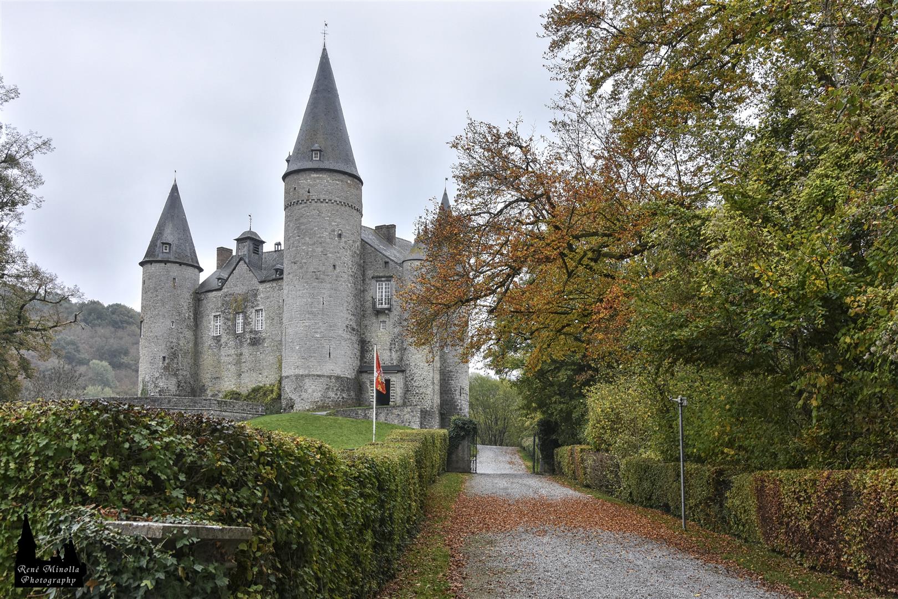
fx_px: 973
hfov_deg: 49.6
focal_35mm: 39
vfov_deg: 34.2
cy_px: 300
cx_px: 449
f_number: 6.3
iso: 200
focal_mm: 26
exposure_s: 1/160
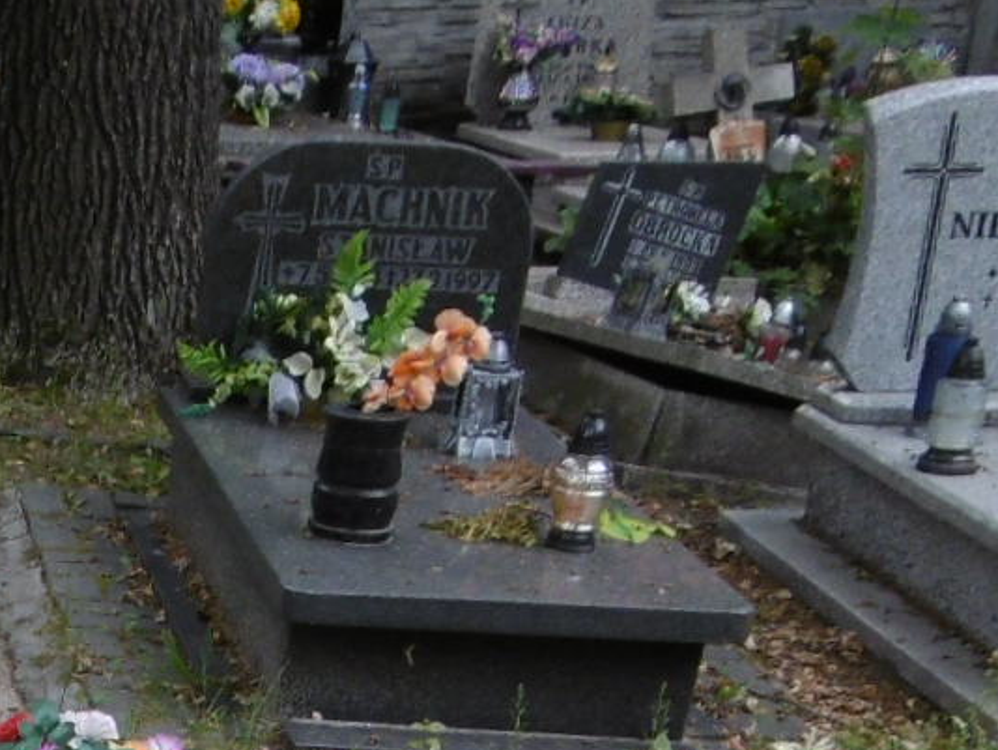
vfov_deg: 14.8
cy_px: 1167
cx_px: -348
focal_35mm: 92
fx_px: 2654
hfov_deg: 19.4
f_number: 3.1
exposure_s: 1/100
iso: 100
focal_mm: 4.3
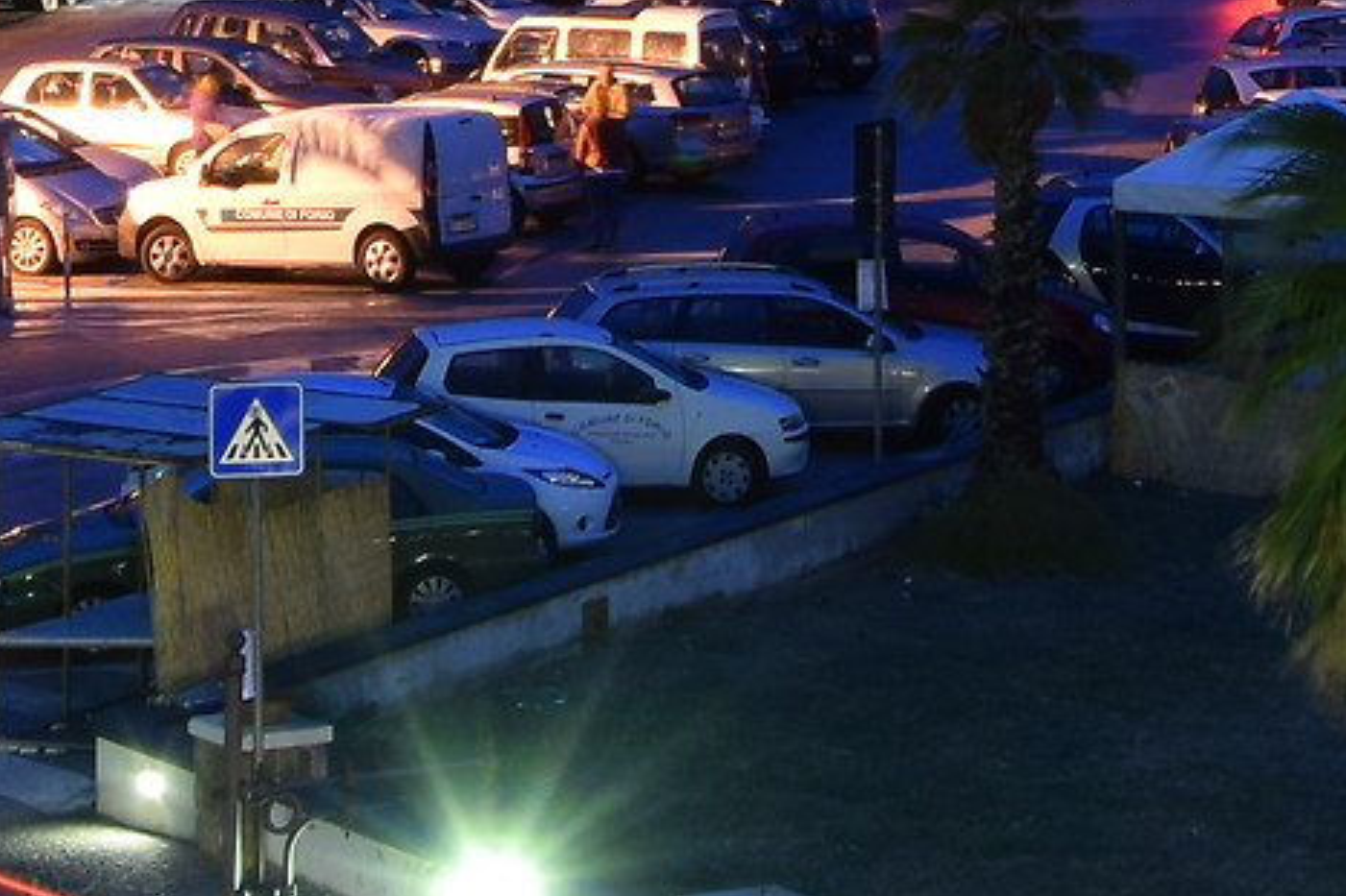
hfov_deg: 11.1
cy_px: -893
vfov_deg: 7.2
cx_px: 937
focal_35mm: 185
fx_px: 6914
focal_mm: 24
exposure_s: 5
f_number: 9
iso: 200
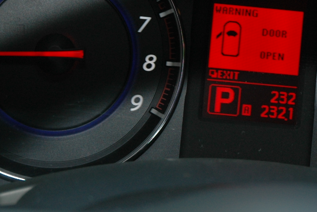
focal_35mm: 195
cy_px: -26
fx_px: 1717
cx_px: 283
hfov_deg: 10.5
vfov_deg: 7.0
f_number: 4.5
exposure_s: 1/60
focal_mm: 44
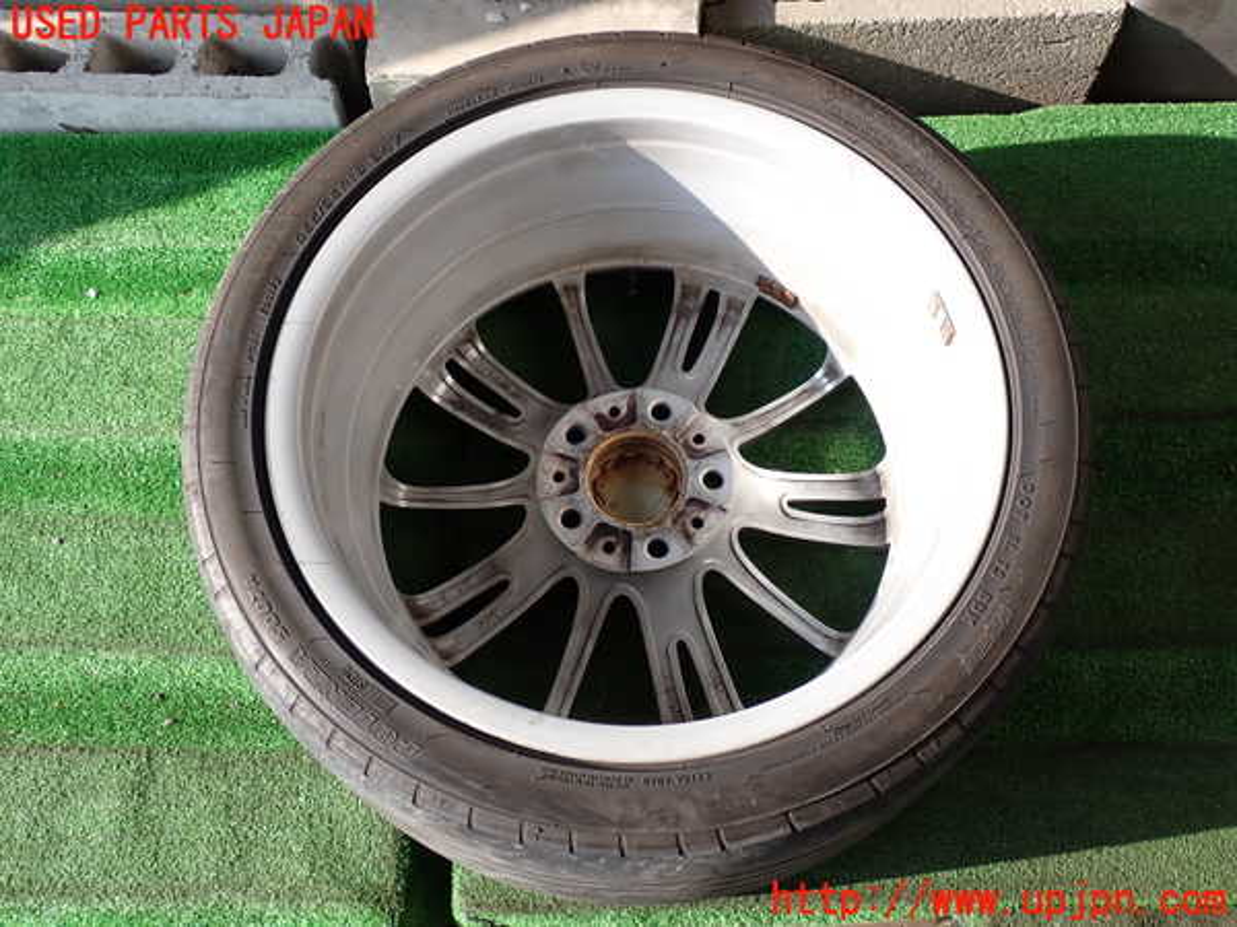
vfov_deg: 37.7
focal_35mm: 38
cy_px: 464
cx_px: 618
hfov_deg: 49.0
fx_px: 1358
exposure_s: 1/200
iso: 100
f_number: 3.5
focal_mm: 6.83
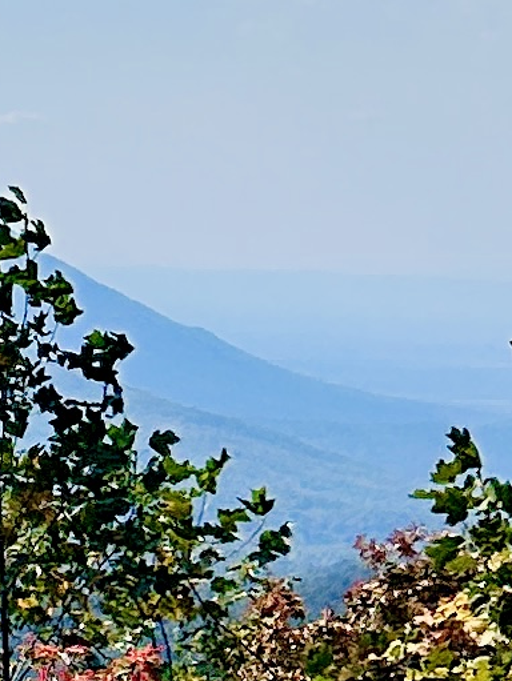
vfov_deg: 9.6
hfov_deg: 6.5
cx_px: -1097
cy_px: 275
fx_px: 4038
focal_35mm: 205
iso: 50
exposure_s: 1/16393
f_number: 1.5
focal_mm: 5.7
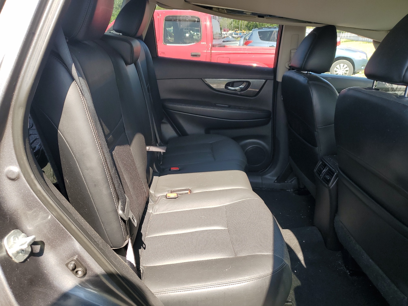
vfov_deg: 53.1
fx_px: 306
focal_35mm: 26
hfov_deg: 67.3
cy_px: 153
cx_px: 204
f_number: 1.5
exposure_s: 1/370
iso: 50
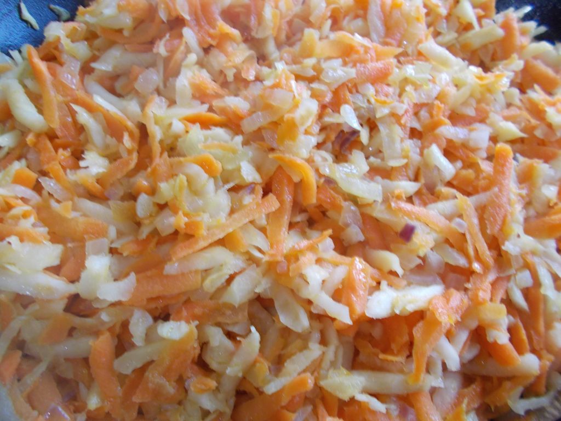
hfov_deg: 67.3
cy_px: 210
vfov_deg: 53.1
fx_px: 421
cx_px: 280
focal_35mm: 26
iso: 200
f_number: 3.2
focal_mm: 4.6
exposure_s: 1/13
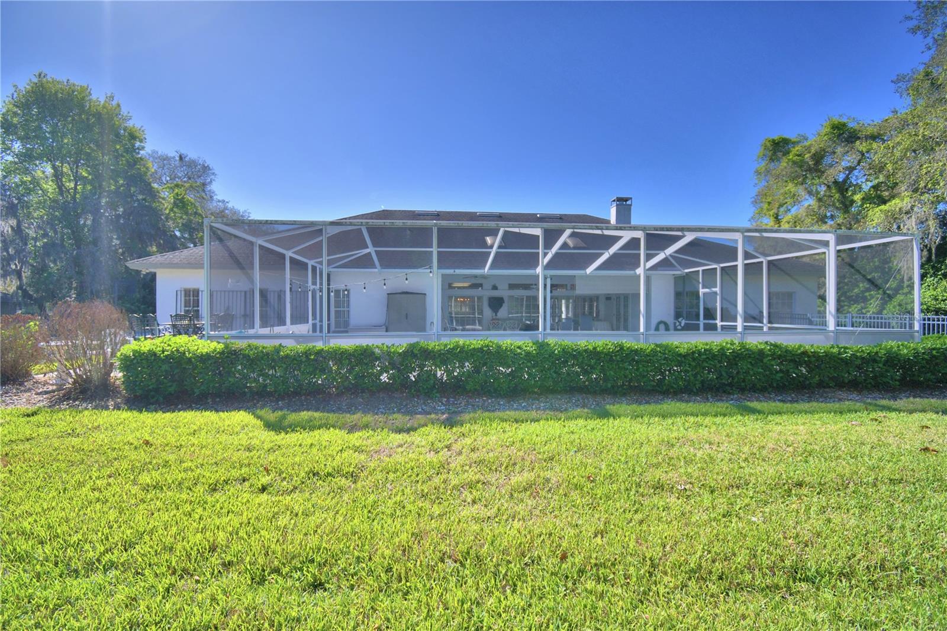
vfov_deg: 77.3
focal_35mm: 15
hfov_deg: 100.4
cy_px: 316
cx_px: 474
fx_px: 394
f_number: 4.5
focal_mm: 10
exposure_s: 1/1000
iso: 100
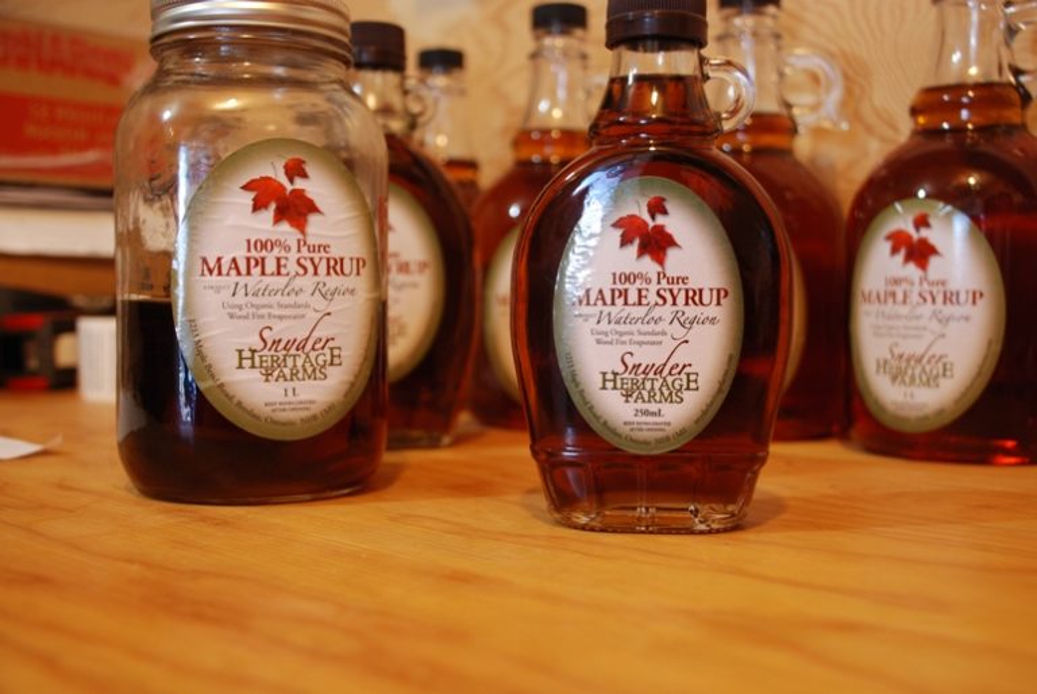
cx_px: 518
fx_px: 1211
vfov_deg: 32.0
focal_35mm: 42
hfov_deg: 46.4
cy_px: 347
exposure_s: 1/15
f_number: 4
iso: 400
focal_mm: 28
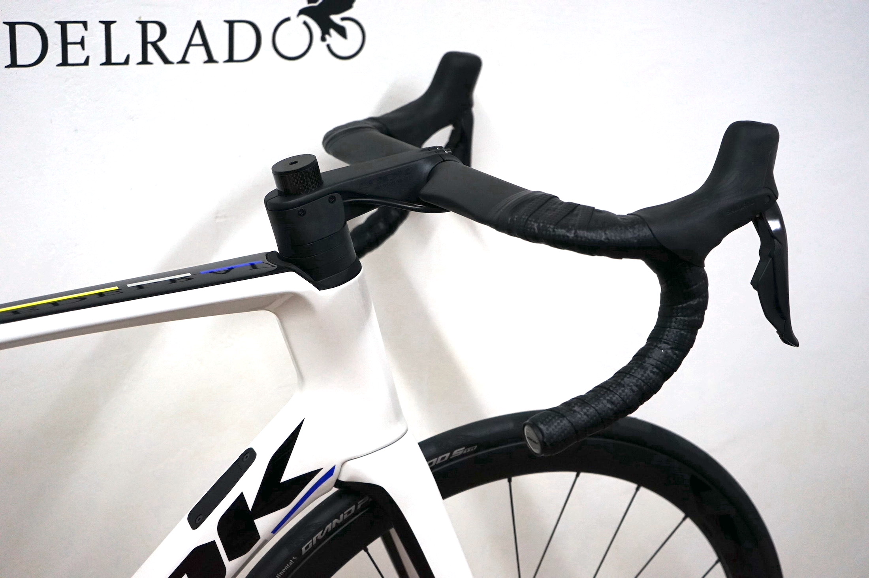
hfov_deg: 39.6
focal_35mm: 50
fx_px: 1206
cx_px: 434
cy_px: 289
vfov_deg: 26.9
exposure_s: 1/160
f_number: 4.5
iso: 1600
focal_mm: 50
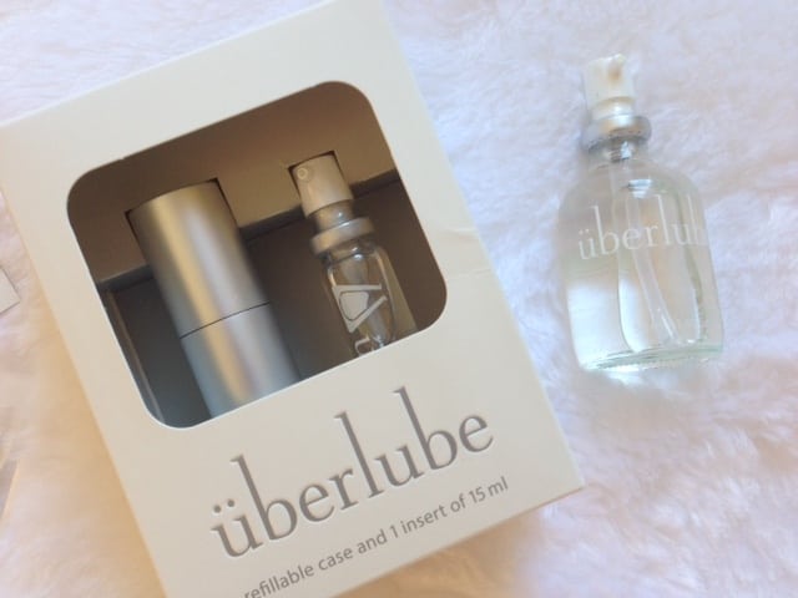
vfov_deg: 42.9
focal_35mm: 33
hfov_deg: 55.4
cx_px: 399
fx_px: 761
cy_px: 299
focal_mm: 4.12
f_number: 2.4
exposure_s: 1/24
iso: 50
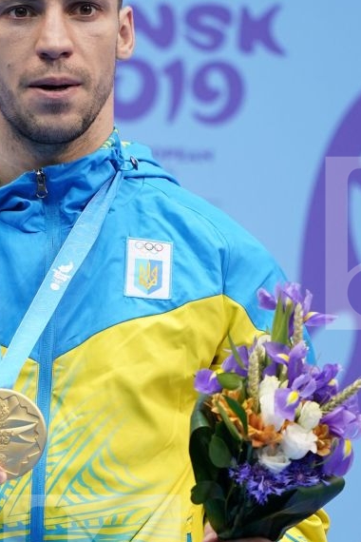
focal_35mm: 1263
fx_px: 18996
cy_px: 243
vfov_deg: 1.6
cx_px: 92
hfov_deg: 1.1
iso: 800
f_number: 2.8
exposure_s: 1/500
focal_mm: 400
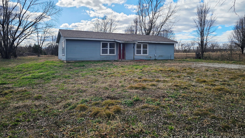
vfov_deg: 43.9
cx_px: 120
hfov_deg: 71.9
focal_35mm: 26
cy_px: 48
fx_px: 169
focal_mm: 6.3
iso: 10
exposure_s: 1/1429
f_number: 1.7
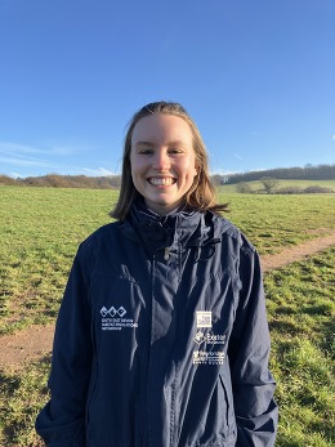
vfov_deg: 63.5
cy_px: 224
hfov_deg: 49.7
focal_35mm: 28
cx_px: 168
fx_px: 362
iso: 32
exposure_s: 1/1130
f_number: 1.8
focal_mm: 3.99
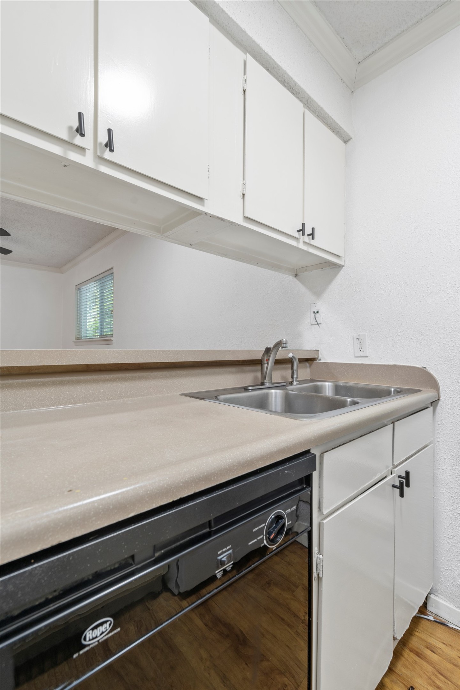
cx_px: 230
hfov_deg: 73.7
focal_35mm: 16
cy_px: 345
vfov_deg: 96.7
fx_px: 307
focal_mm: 16
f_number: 8
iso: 400
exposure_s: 1/2
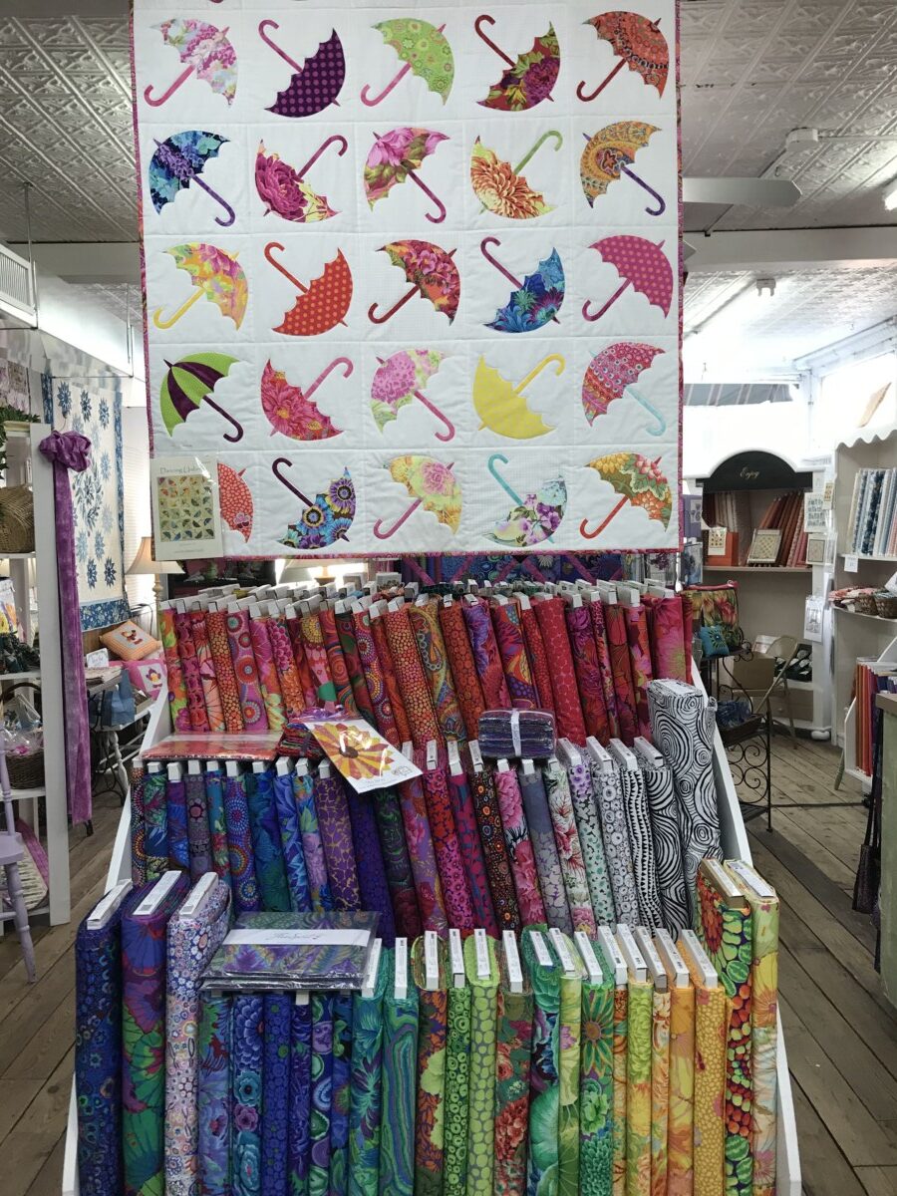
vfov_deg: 63.4
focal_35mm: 28
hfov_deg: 49.7
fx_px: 967
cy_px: 598
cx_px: 448
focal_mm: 3.99
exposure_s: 1/40
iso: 20
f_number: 1.8
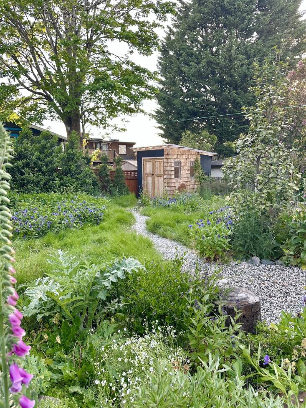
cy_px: 204
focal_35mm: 24
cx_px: 153
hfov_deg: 56.8
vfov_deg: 71.6
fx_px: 283
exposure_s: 1/194
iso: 80
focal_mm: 6.86
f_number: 1.78
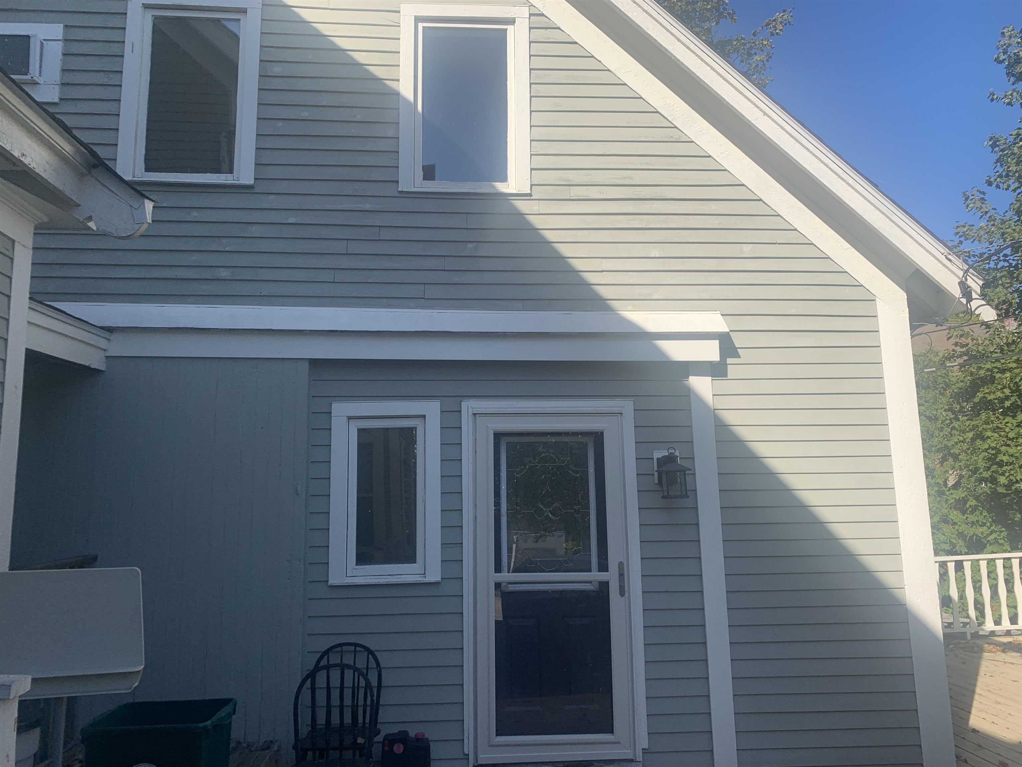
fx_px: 768
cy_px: 384
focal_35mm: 26
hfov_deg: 67.3
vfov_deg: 53.1
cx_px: 511
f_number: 1.8
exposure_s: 1/1880
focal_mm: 4.25
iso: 25
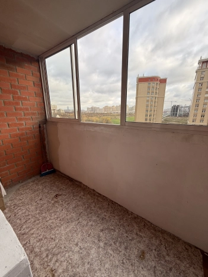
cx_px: 104
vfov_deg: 102.1
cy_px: 138
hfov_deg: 85.7
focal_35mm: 14
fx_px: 112
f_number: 2.2
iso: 50
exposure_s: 1/357
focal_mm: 2.22
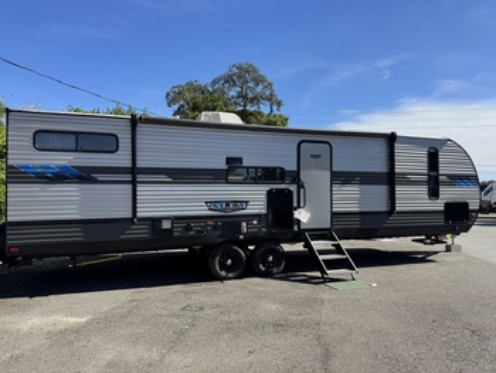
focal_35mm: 24
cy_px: 186
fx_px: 344
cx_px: 248
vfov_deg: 56.9
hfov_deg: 71.6
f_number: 1.78
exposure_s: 1/3413
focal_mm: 6.76
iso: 80
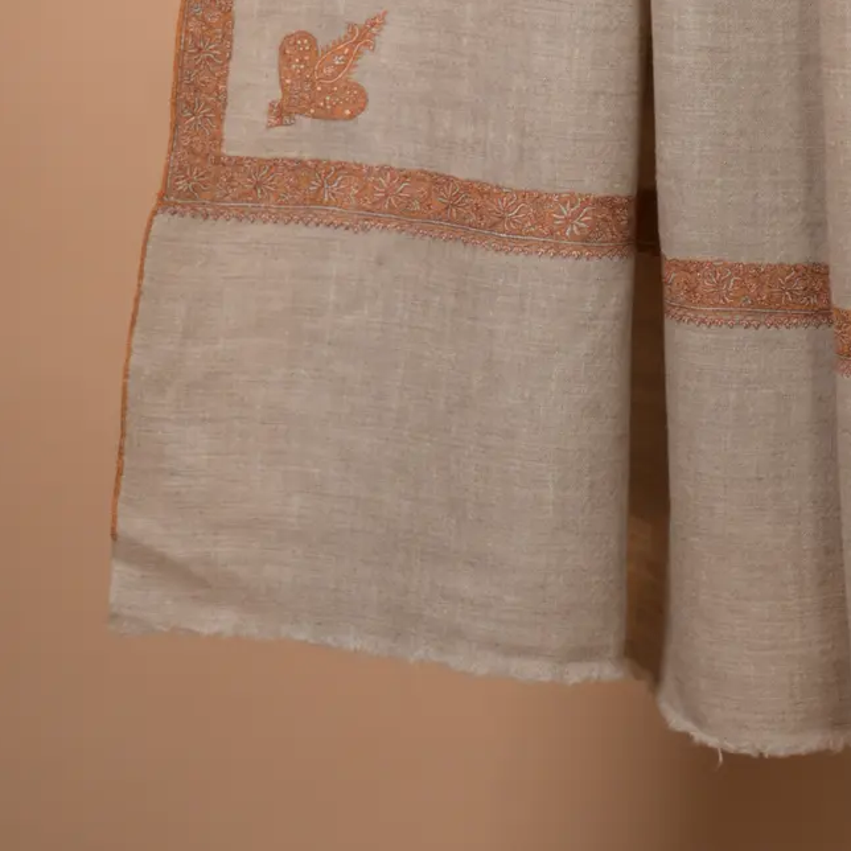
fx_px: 4589
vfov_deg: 10.0
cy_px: -686
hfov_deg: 10.5
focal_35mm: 165
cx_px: 868
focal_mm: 49
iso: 125
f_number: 4
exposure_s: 1/320
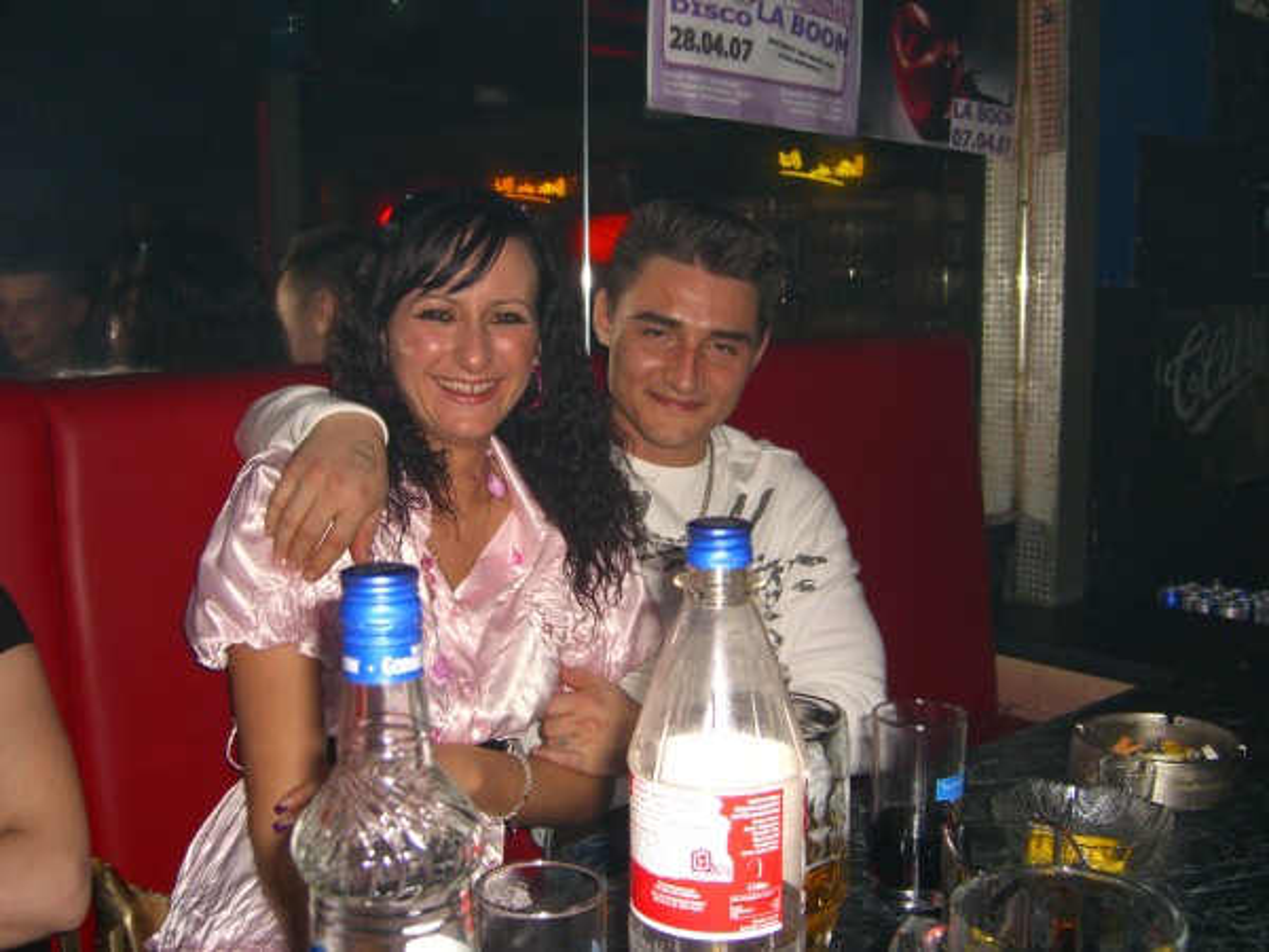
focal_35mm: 38
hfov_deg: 49.0
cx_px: 634
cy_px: 476
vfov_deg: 37.7
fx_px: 1393
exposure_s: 1/60
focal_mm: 7.9
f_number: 2.8
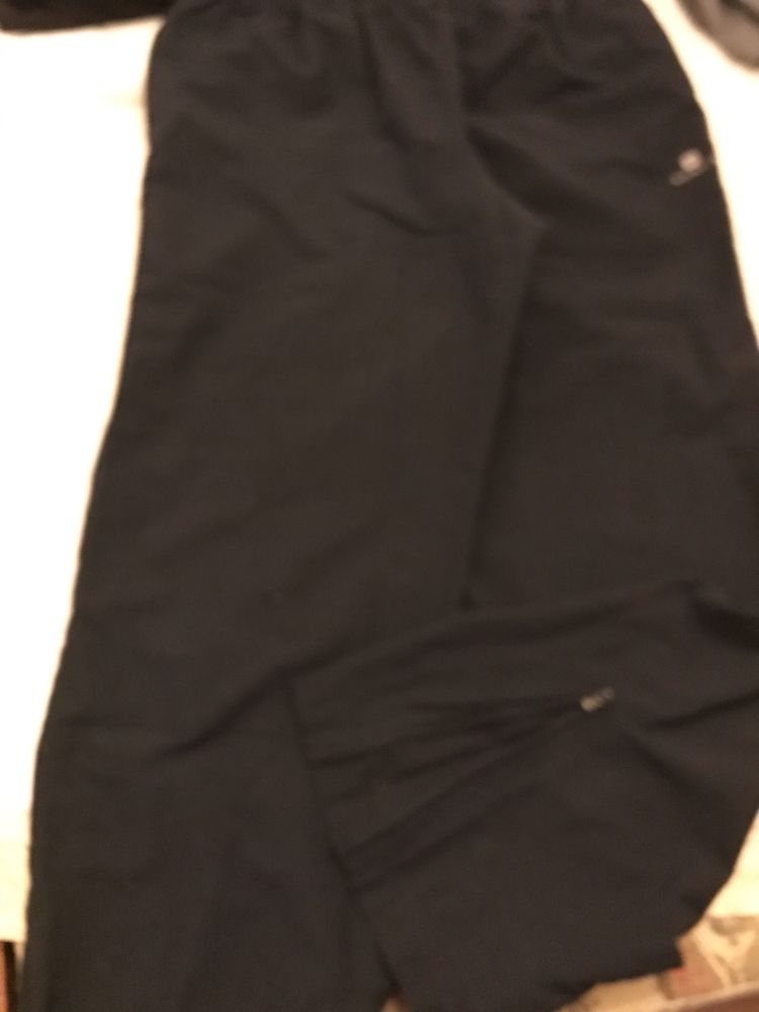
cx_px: 380
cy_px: 506
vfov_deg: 63.4
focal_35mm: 28
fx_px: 819
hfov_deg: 49.7
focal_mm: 3.99
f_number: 1.8
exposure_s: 1/4
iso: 250
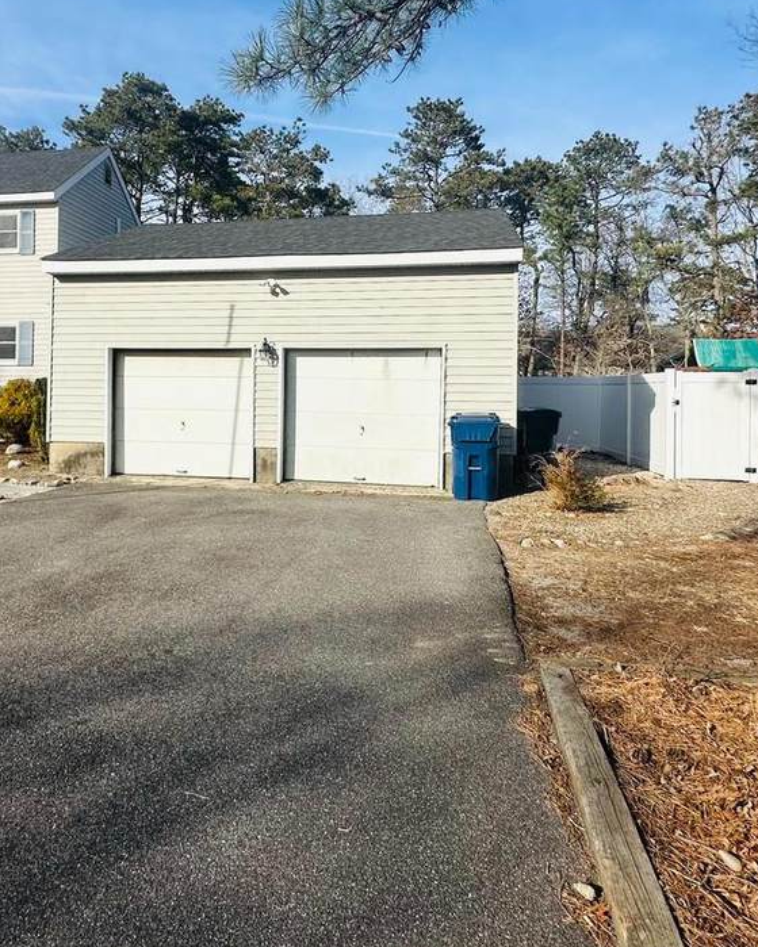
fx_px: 701
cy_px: 396
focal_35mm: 25
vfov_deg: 67.7
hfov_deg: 56.3
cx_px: 302
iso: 40
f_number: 2.2
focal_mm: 2.22
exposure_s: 1/2681
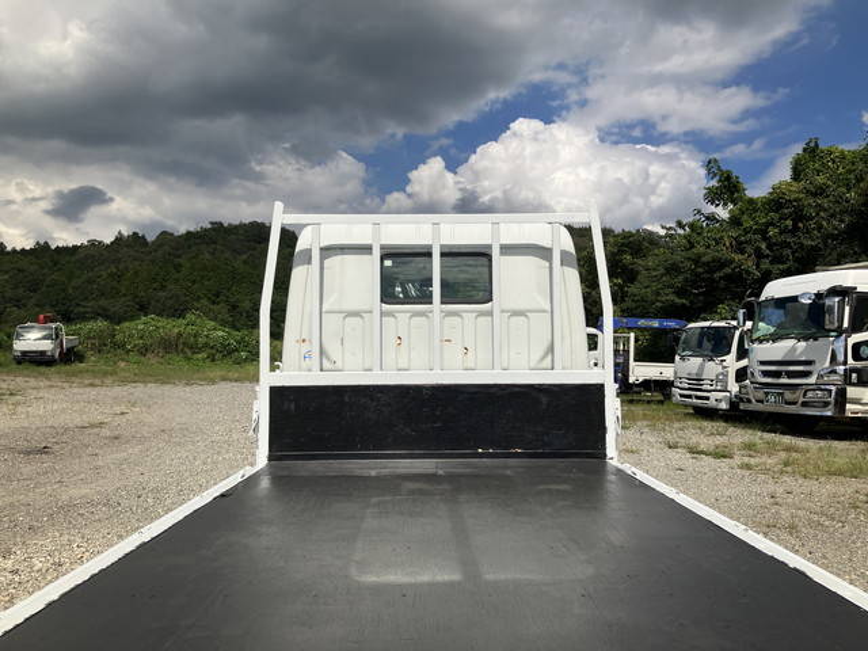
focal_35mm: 28
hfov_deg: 63.4
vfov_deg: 49.7
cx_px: 434
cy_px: 326
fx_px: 702
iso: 32
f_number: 1.8
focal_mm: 3.99
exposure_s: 1/4878
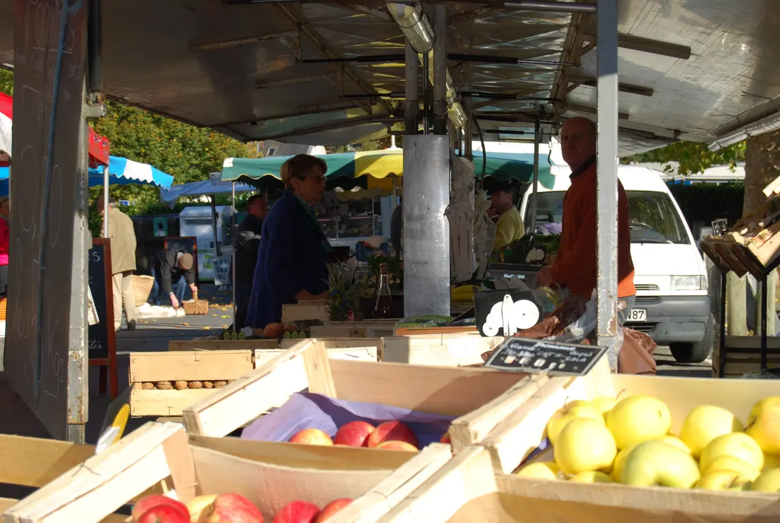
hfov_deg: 24.6
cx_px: 390
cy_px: 262
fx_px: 1791
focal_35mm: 82
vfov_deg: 16.6
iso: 100
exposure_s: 1/200
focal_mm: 55
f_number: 8
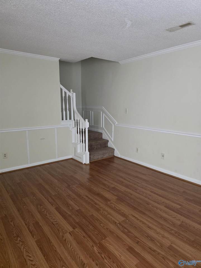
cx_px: 100
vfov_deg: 73.9
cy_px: 134
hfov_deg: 58.9
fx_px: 178
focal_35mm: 23
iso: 1600
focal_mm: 6.3
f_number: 1.7
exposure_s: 1/120
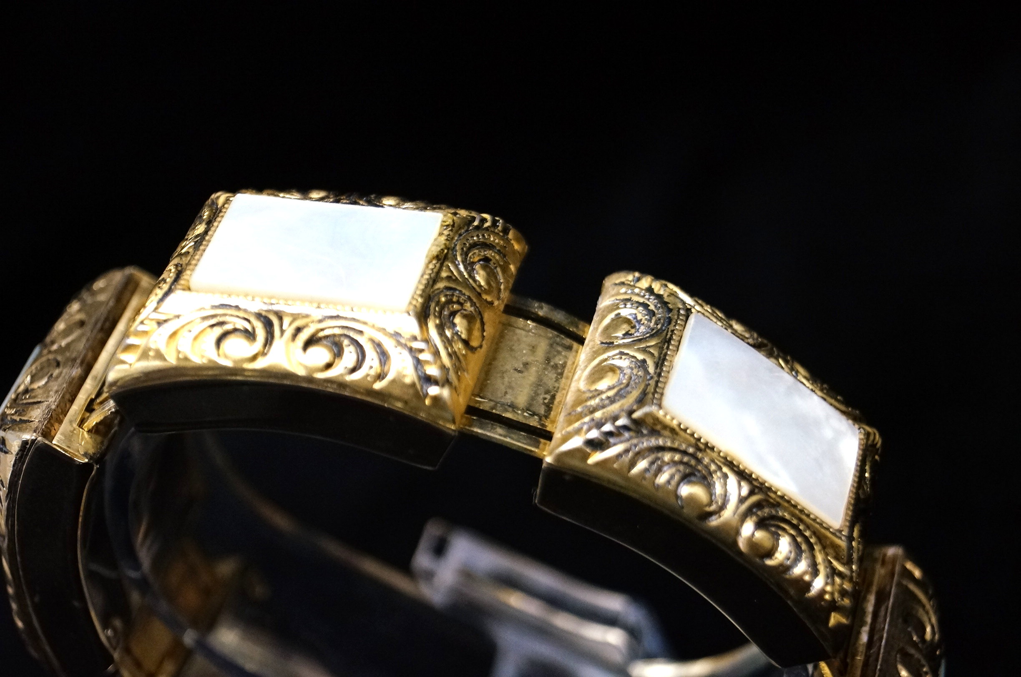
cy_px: 338
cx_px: 510
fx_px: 2336
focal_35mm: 82
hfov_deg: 24.7
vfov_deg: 16.5
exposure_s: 1/100
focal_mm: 55
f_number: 5.6
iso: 2000
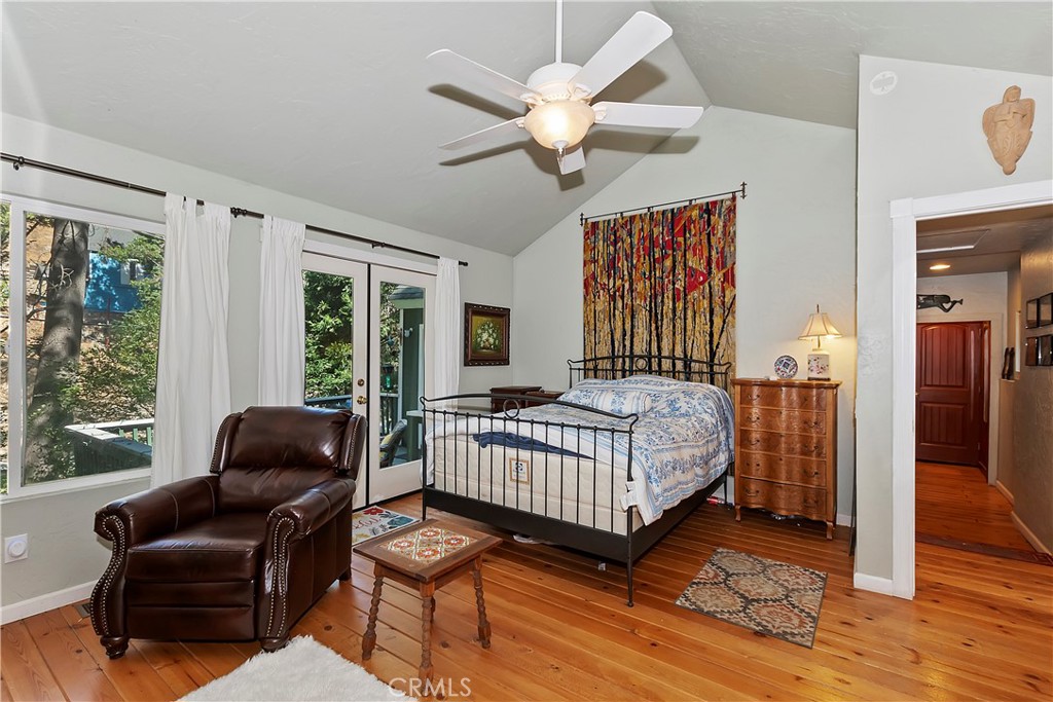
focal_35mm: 15
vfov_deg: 77.3
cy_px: 351
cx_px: 526
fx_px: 439
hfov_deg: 100.4
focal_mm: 10
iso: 400
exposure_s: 1/30
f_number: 8
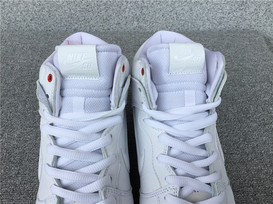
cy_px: 102
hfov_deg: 58.4
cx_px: 136
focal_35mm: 31
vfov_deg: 45.4
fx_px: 244
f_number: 2.4
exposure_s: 1/294
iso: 25
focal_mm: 3.3
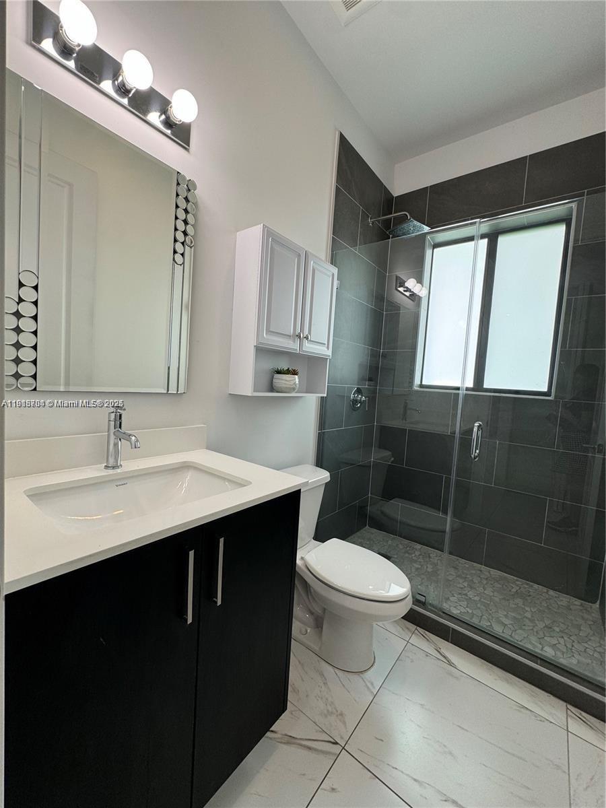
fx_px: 327
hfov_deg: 85.7
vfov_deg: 102.1
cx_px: 303
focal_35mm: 14
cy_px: 404
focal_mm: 2.22
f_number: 2.2
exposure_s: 1/120
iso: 64
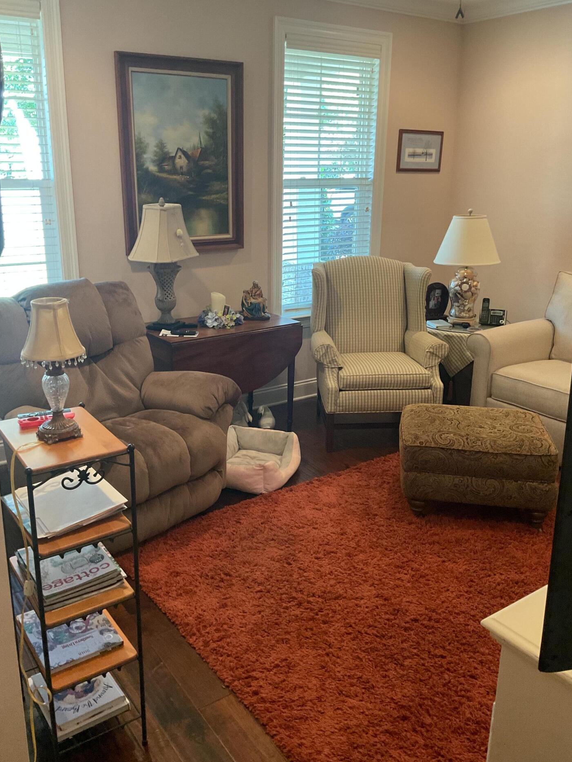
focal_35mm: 31
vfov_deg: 58.3
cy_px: 361
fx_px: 683
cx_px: 274
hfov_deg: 45.4
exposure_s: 1/60
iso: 200
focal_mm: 3
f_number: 1.8
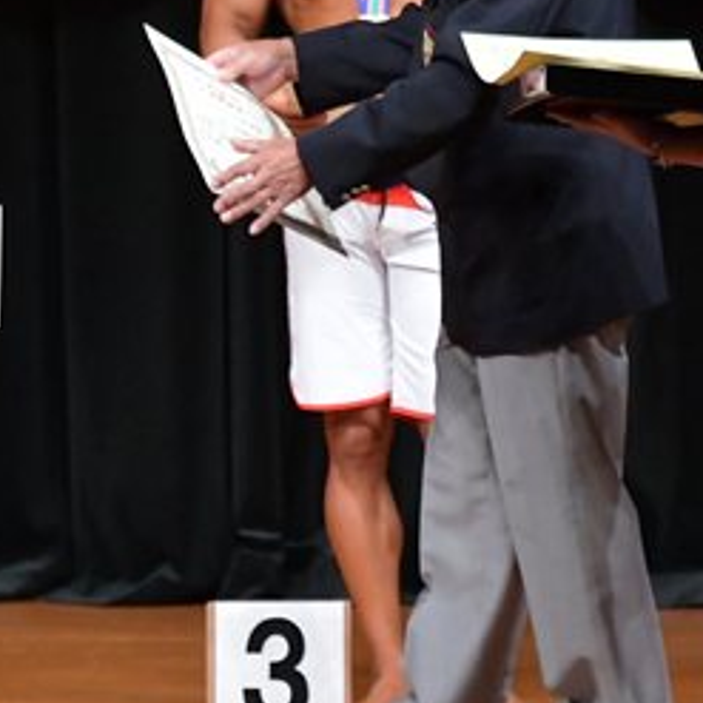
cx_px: 263
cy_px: 233
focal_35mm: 679
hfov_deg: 2.6
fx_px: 15601
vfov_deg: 2.6
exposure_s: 1/400
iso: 5000
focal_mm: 170
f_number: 5.6
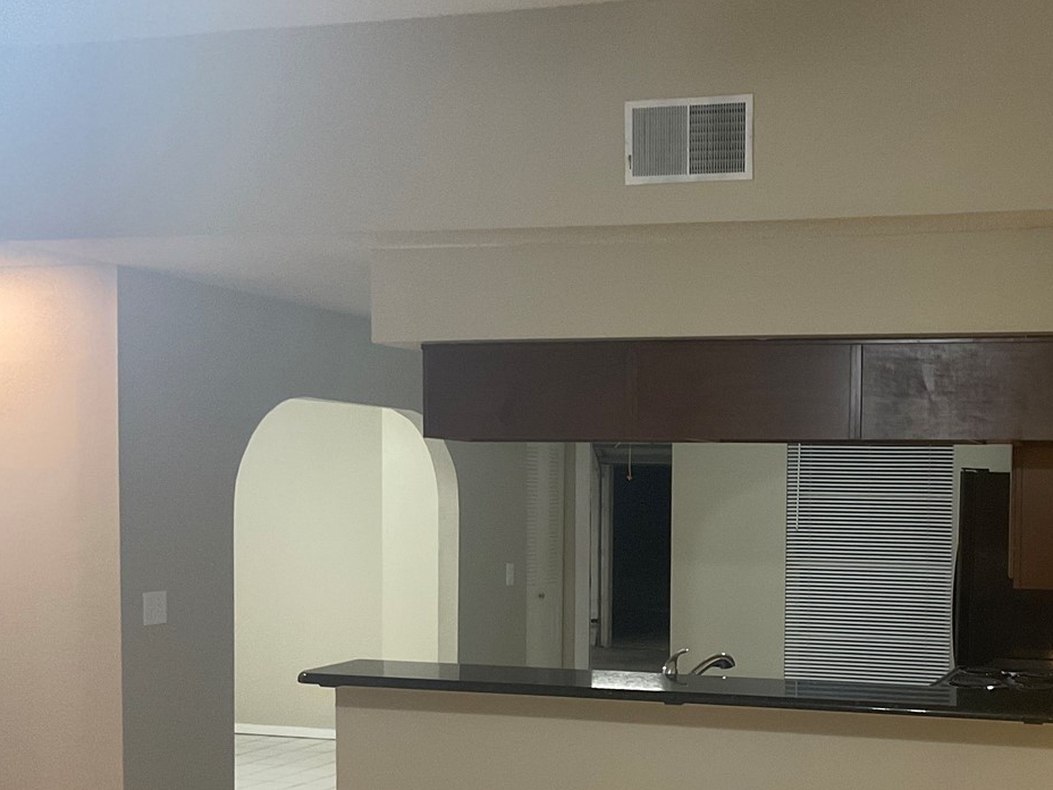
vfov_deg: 28.7
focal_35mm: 50
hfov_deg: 37.0
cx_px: 822
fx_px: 1521
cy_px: 579
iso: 125
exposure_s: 1/60
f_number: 1.8
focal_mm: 3
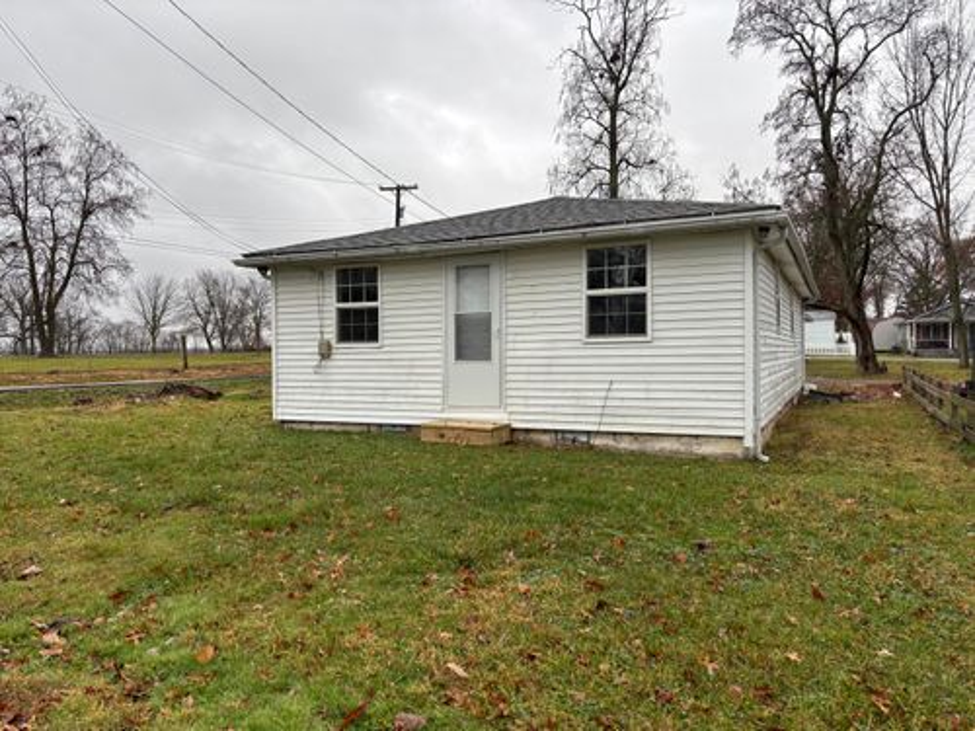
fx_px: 732
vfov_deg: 53.1
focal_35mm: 26
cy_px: 366
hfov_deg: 67.3
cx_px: 488
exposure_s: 1/428
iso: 50
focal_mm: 5.96
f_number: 1.6
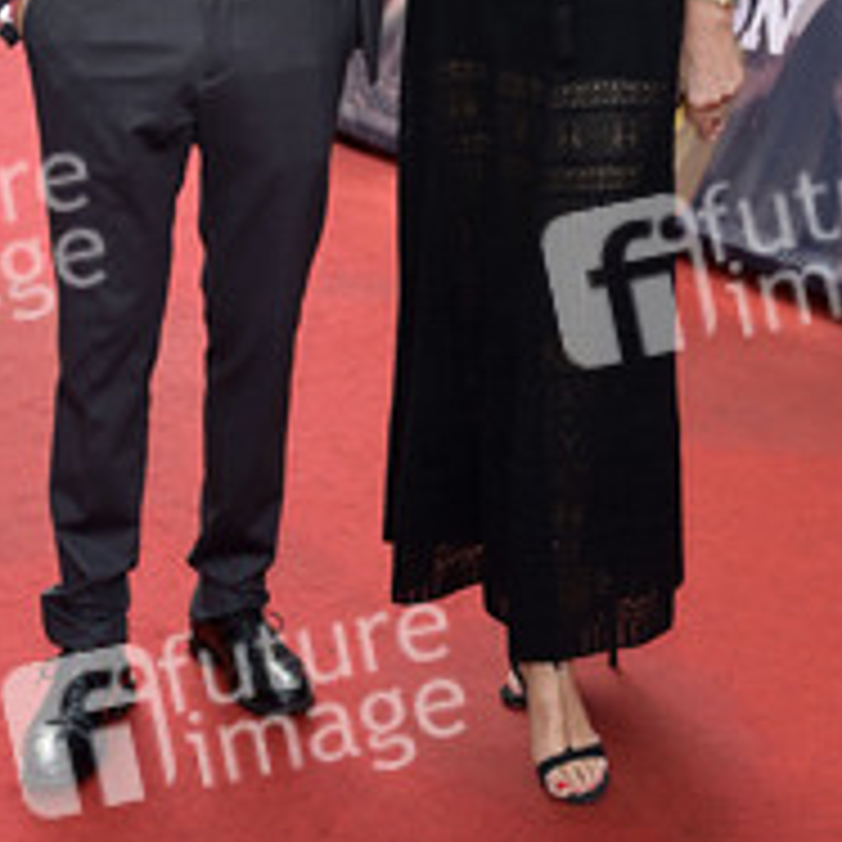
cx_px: 365
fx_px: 2202
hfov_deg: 21.6
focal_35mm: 80
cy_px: 36
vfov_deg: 21.0
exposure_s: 1/200
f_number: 5.6
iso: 400
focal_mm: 44
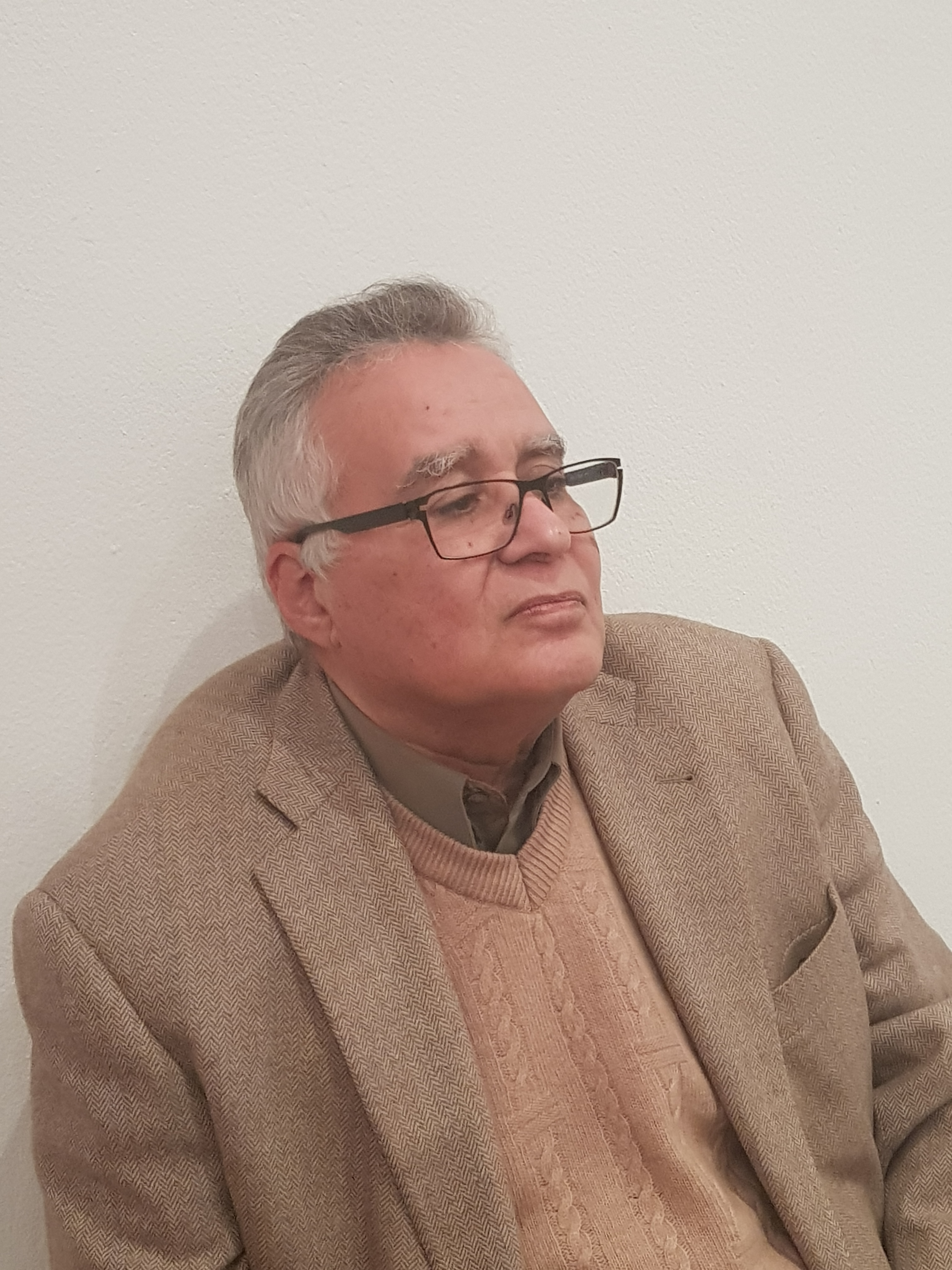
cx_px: 476
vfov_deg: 67.3
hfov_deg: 53.1
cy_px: 635
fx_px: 953
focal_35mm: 26
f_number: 1.7
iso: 250
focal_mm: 4.2
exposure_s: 1/20
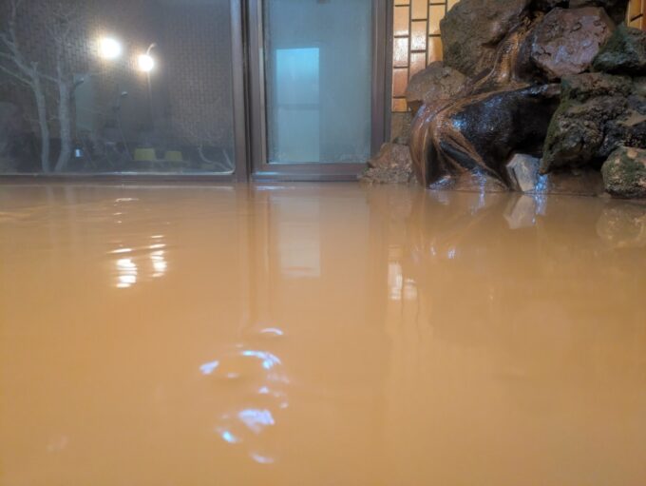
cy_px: 243
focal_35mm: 25
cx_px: 323
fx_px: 467
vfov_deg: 54.9
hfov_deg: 69.4
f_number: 1.89
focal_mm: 5.43
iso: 1323
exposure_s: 1/24
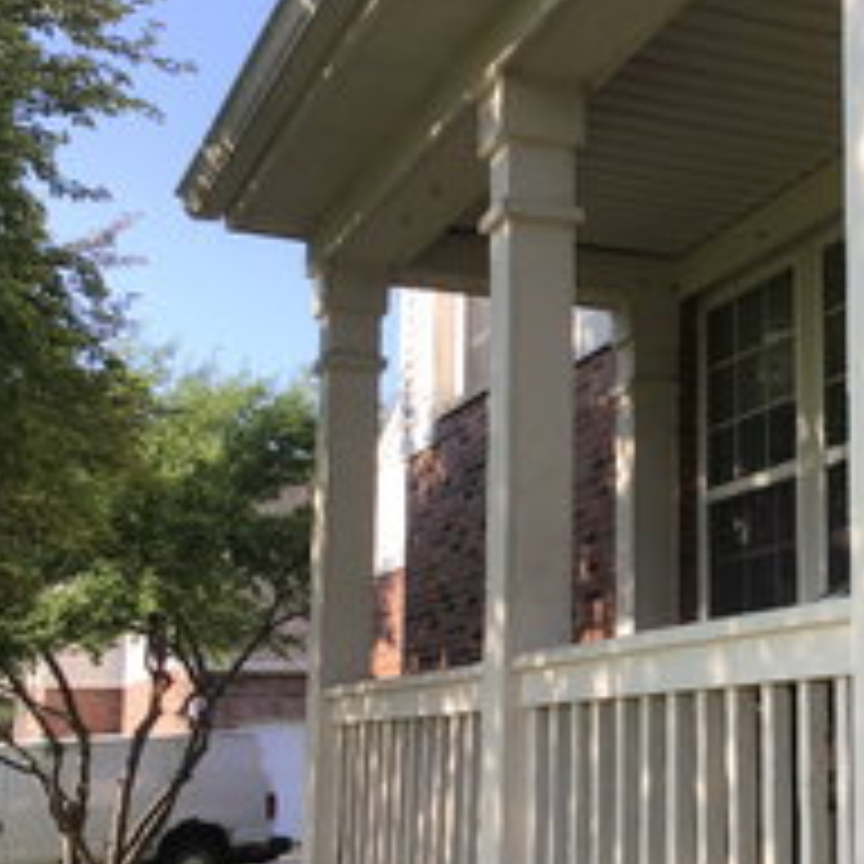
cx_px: 839
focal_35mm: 61
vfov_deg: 28.1
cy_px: 495
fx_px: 1723
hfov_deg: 26.8
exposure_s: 1/390
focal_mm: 3.3
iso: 25
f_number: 2.4
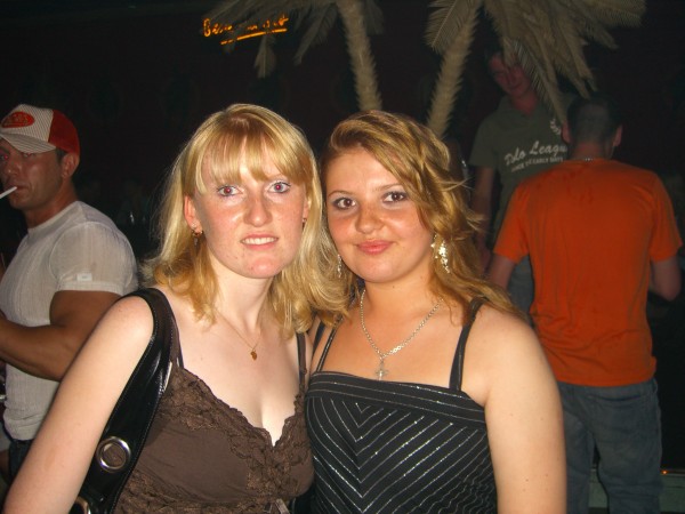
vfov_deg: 37.7
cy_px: 257
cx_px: 342
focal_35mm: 38
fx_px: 752
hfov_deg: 49.0
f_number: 2.8
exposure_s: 1/60
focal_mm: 7.9
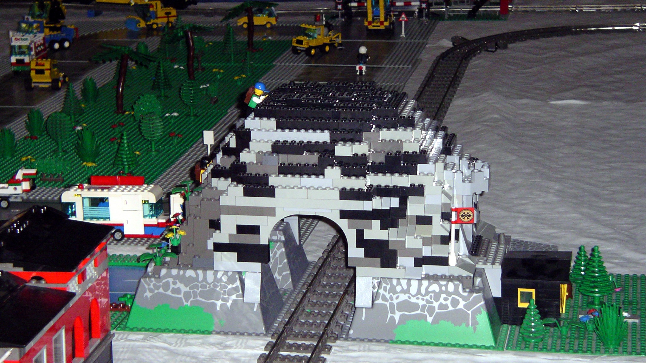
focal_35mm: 104
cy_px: 198
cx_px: 324
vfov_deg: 11.6
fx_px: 1781
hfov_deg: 20.6
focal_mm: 14.7
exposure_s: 1/100
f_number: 3.8
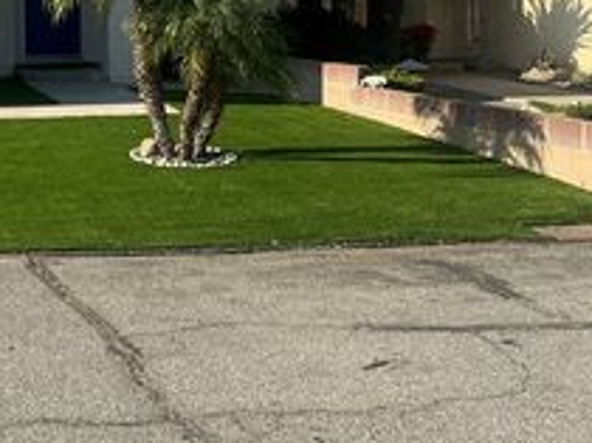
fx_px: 1059
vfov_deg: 23.2
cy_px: 69
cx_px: -68
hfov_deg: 28.3
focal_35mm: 62
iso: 50
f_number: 1.5
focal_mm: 5.7
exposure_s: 1/2632
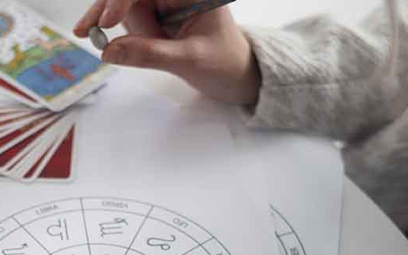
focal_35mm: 137
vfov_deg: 9.5
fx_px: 1524
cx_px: 98
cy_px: 291
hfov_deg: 15.2
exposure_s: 1/160
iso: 640
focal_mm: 58
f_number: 2.5
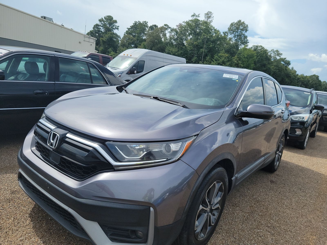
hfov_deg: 71.6
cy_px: 122
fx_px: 227
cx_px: 164
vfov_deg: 56.8
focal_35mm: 24
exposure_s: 1/811
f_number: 1.8
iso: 50
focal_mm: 6.7
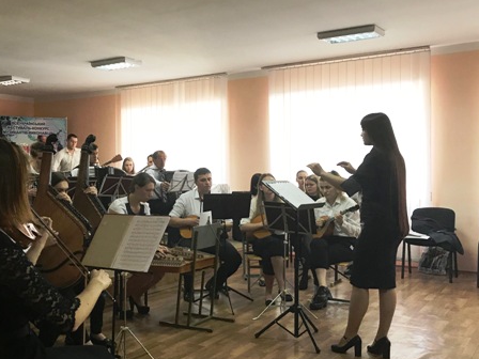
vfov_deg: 36.0
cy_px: 184
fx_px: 554
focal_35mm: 40
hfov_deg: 46.4
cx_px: 180
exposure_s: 1/25
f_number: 1.8
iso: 32
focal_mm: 3.99
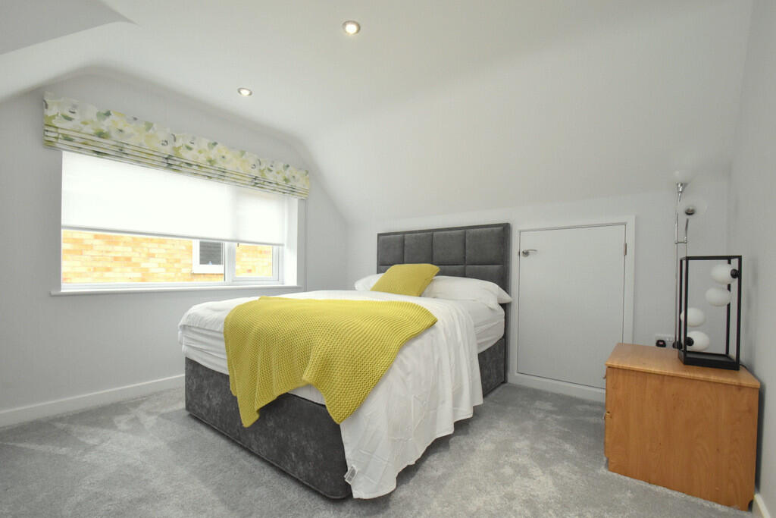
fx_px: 323
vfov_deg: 77.3
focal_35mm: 15
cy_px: 259
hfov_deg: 100.4
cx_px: 388
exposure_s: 1/60
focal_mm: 10
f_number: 10
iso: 1600
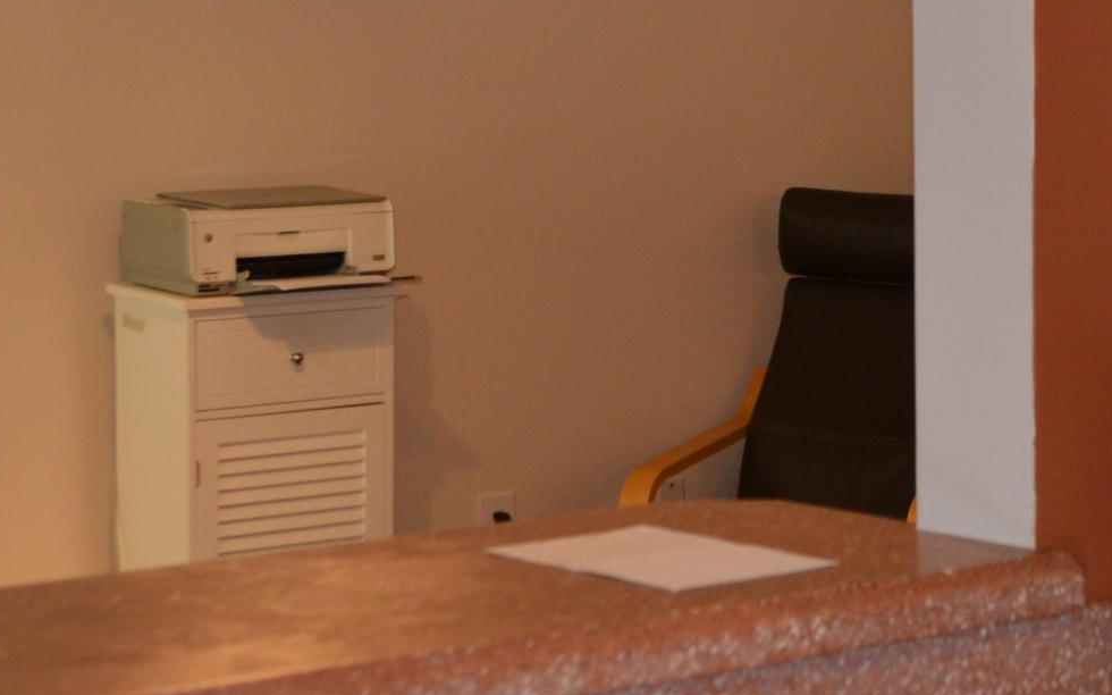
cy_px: 182
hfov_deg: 19.9
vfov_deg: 12.7
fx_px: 3121
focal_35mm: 103
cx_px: 947
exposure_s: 1/60
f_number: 4
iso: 400
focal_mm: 22
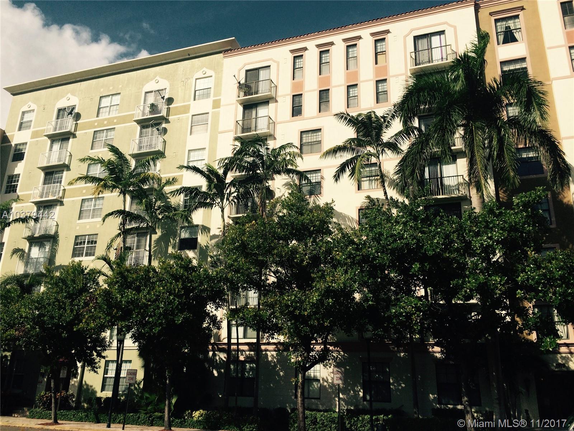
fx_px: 481
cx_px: 287
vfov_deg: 48.2
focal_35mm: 29
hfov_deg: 61.7
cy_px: 216
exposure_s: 1/4566
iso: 32
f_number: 2.2
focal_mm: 4.15
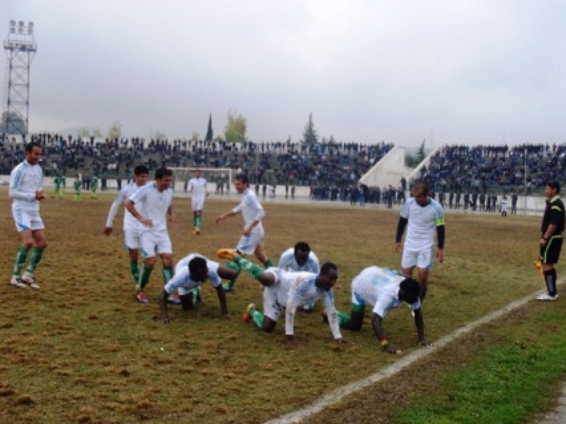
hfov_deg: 46.8
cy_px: 221
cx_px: 286
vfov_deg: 35.9
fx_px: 654
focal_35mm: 40
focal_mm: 6.3
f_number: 2.8
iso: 80
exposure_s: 1/250
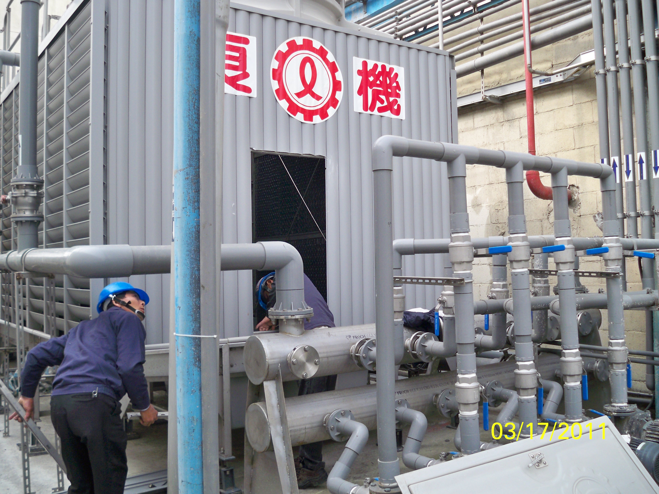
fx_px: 666
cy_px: 247
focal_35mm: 35
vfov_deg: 40.7
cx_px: 330
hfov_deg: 52.6
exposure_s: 1/320
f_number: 3.1
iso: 100
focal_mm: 6.3
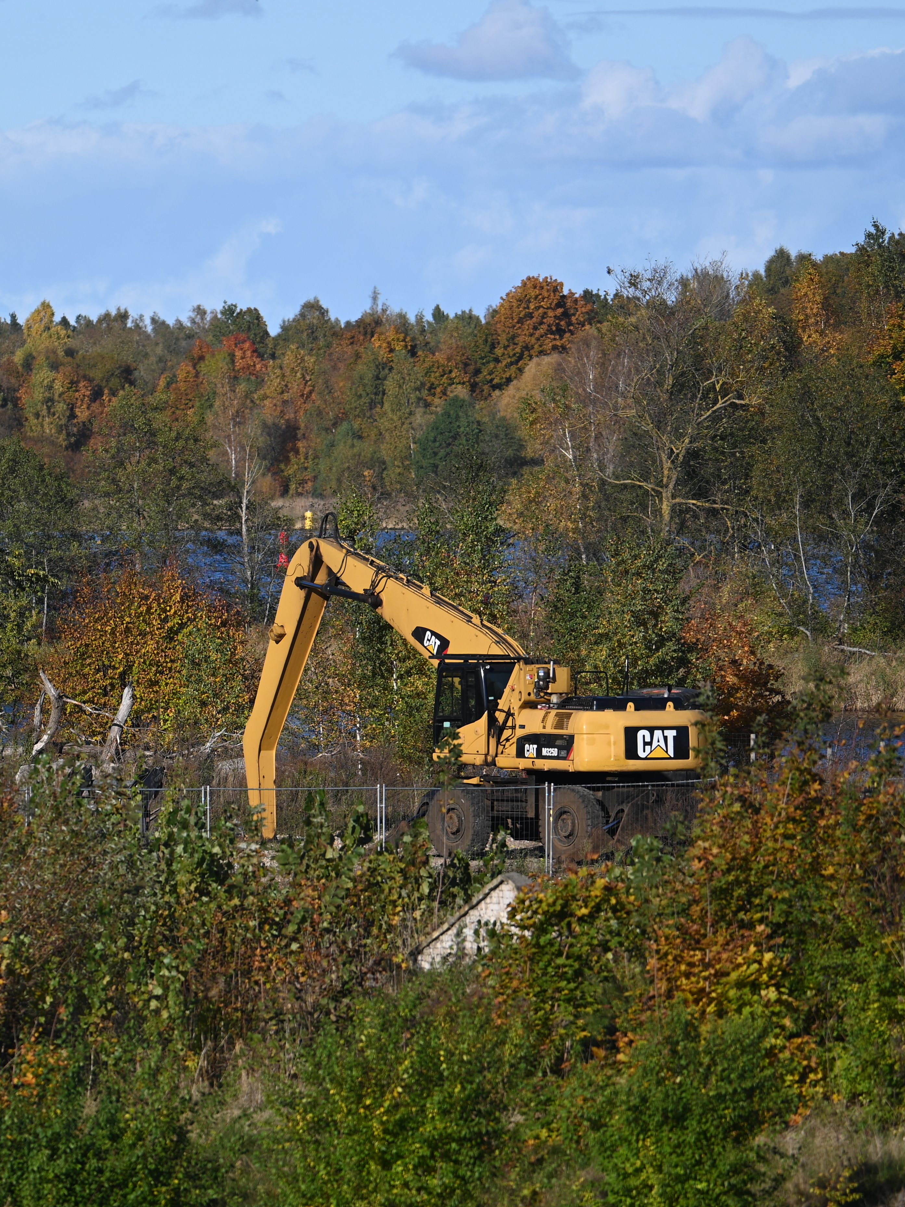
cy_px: 610
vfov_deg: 5.3
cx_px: 197
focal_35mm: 376
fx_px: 13106
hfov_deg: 4.0
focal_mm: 240
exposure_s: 1/800
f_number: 5.3
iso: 100
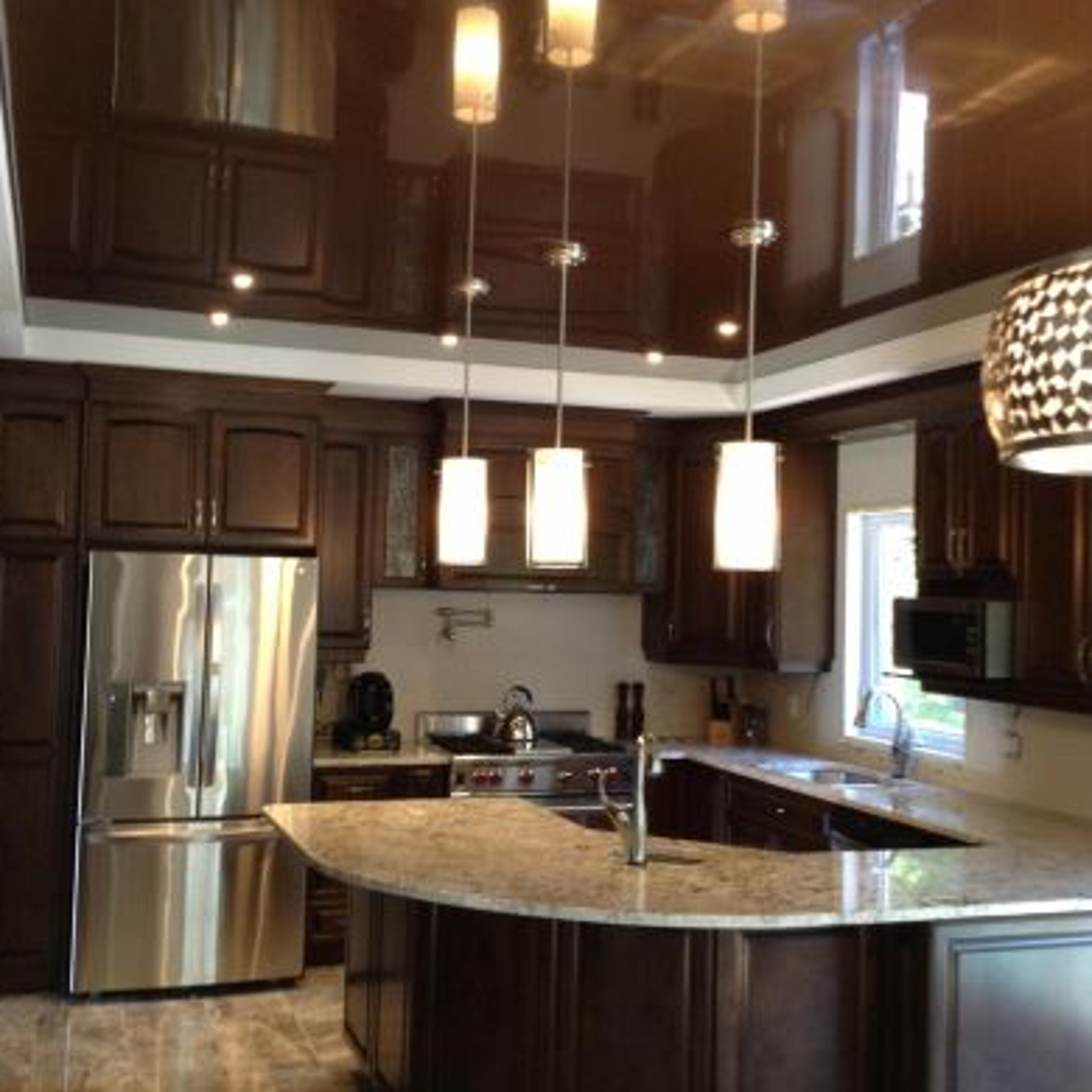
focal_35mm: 35
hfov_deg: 47.2
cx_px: 540
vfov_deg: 47.2
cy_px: 542
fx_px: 1249
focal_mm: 4.15
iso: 100
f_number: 2.2
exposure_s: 1/30
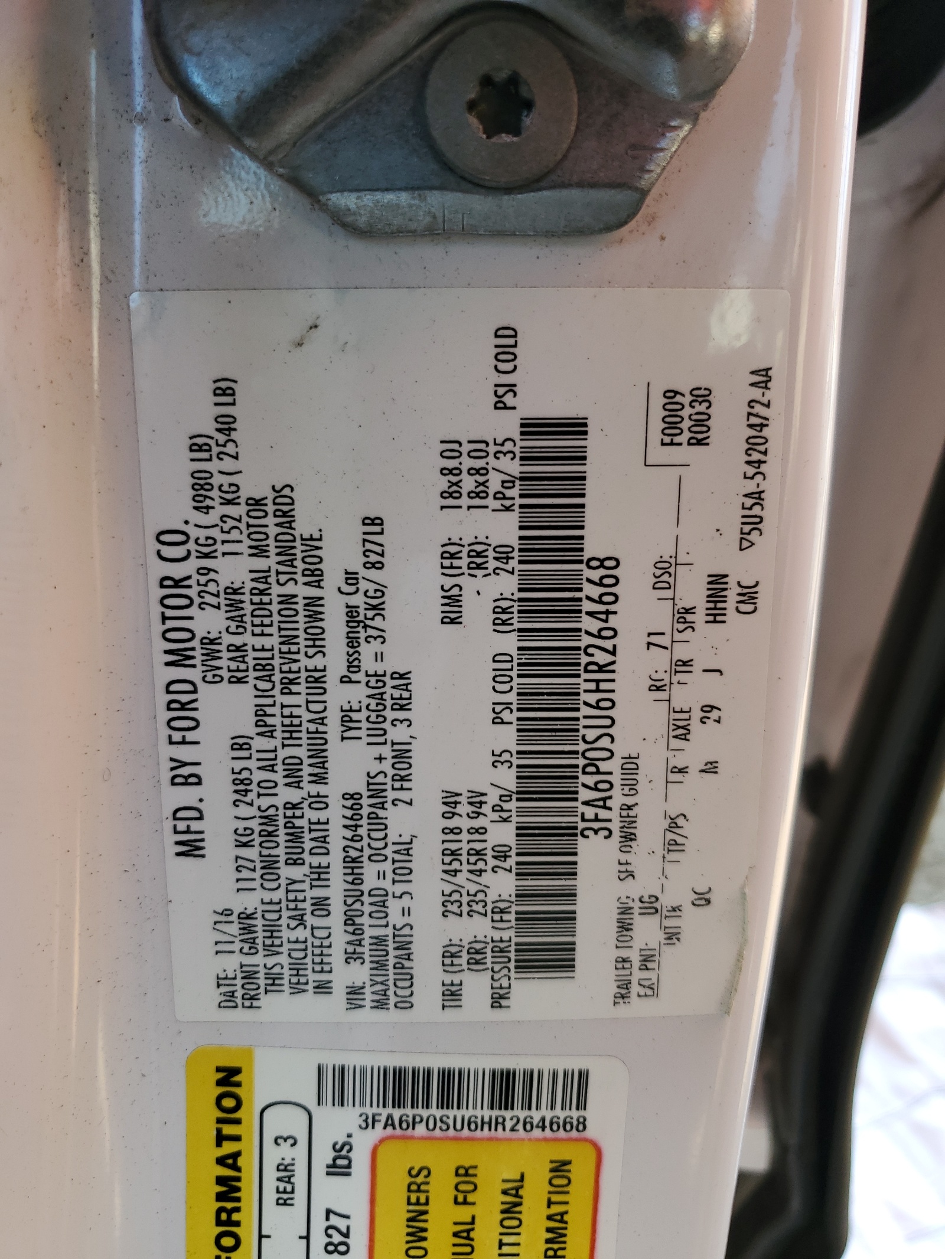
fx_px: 946
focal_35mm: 26
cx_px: 472
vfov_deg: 67.3
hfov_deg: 53.1
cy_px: 630
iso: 50
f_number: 1.5
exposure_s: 1/217
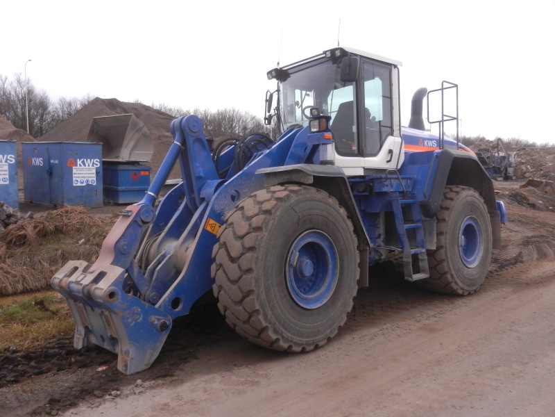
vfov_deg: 48.2
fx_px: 465
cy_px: 208
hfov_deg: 61.7
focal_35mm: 29
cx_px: 278
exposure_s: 1/640
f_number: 3.6
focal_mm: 5.1
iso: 160
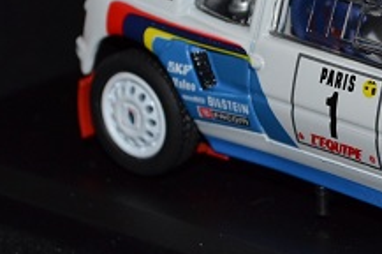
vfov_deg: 6.0
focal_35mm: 230
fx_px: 2437
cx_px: 433
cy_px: 80
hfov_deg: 8.9
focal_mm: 48
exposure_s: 1/60
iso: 100
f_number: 8
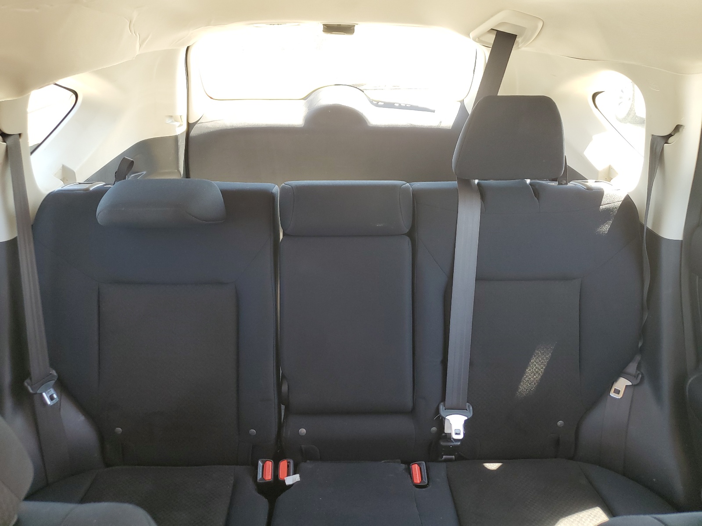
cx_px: 351
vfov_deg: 53.1
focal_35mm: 26
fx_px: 527
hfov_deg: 67.3
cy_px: 263
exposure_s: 1/120
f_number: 1.5
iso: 62
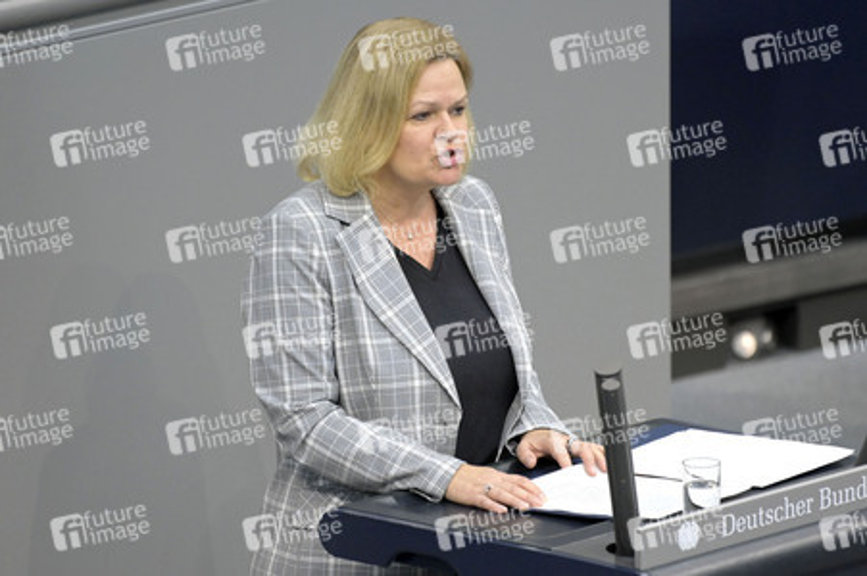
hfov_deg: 4.9
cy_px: 288
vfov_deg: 3.3
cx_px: 434
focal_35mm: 420
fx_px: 10107
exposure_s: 1/400
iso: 8000
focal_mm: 420
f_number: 5.6
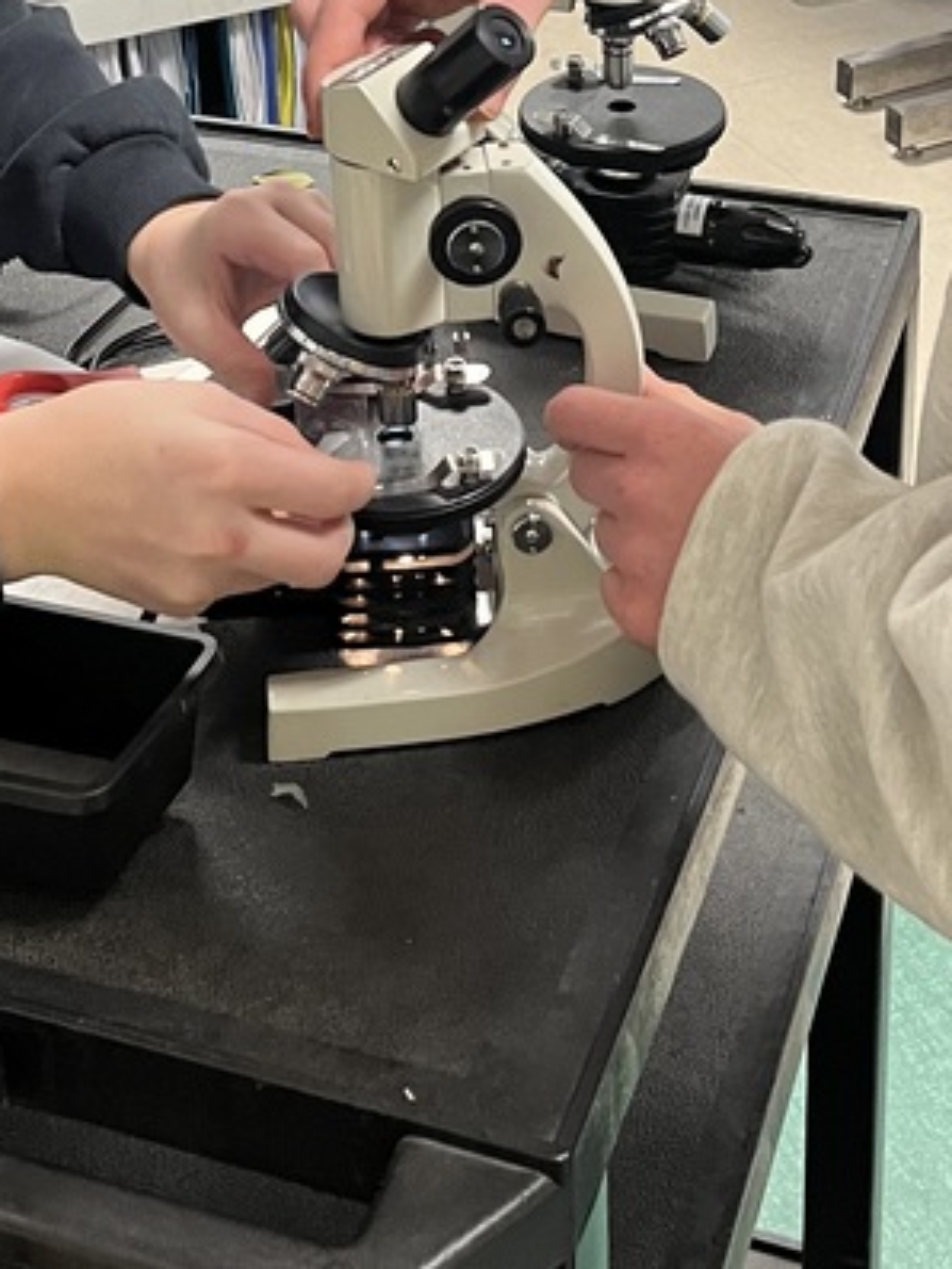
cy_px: 16
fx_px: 2456
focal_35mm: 67
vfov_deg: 27.4
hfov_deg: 21.9
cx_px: 390
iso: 250
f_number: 1.6
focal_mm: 5.1
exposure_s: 1/60
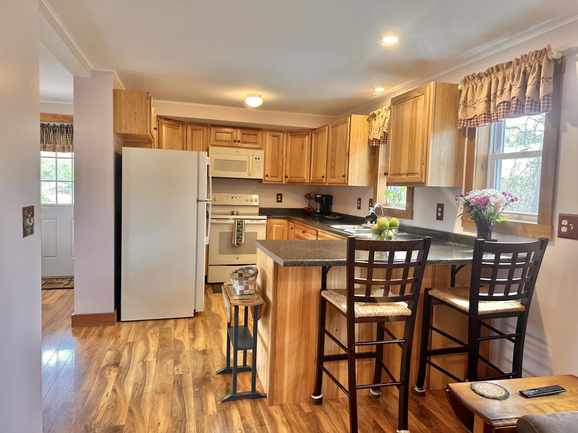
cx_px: 289
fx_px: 401
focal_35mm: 24
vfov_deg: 56.8
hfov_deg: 71.6
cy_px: 216
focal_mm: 6.86
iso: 200
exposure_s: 1/60
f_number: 1.78
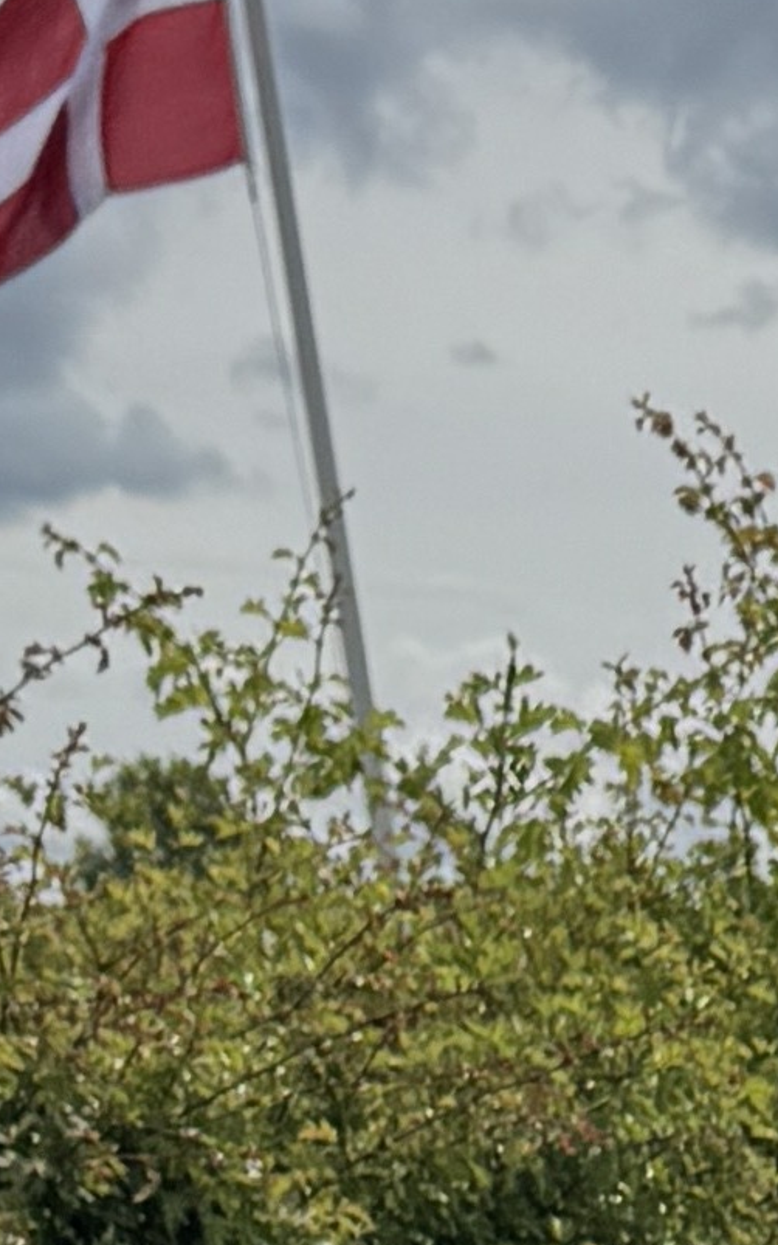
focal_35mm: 181
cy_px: 2236
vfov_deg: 10.8
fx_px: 6139
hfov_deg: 6.9
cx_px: 1782
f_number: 1.78
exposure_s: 1/12346
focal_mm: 6.76
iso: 80
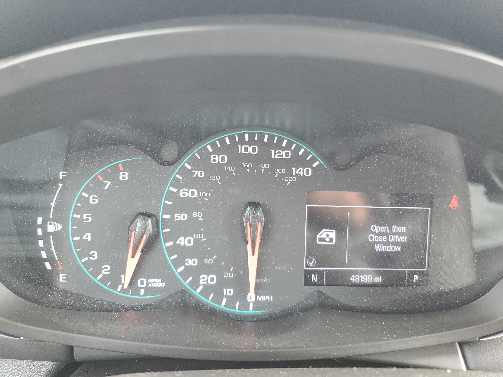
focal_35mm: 26
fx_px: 378
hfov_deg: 67.3
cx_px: 252
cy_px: 188
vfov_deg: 53.1
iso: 109
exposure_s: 1/60.2
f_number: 1.5
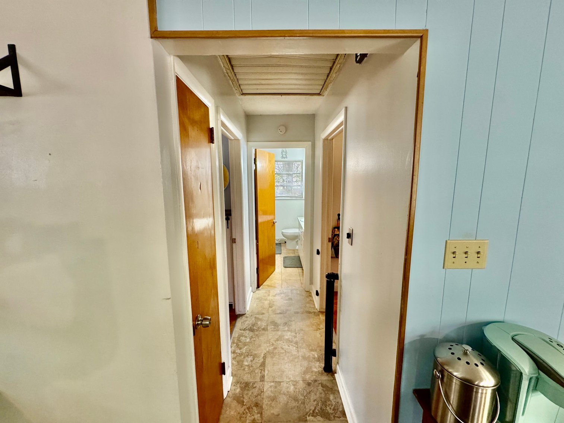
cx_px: 282
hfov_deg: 102.1
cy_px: 212
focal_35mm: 14
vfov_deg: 85.7
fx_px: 228
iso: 320
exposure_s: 1/57
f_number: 2.2
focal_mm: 2.22
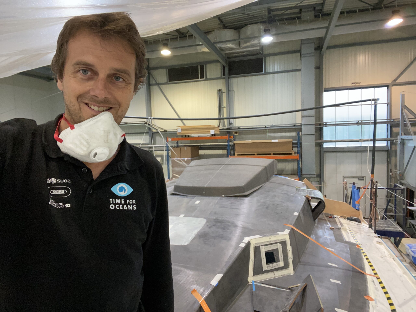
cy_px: 156
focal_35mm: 23
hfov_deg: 73.9
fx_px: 276
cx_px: 208
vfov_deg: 58.9
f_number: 2.2
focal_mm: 2.71
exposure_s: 1/33
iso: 320
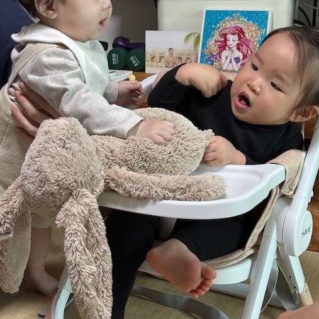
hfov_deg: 25.7
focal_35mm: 67
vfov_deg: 25.6
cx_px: 159
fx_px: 699
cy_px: 117
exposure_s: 1/60
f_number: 1.78
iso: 125
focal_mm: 6.76
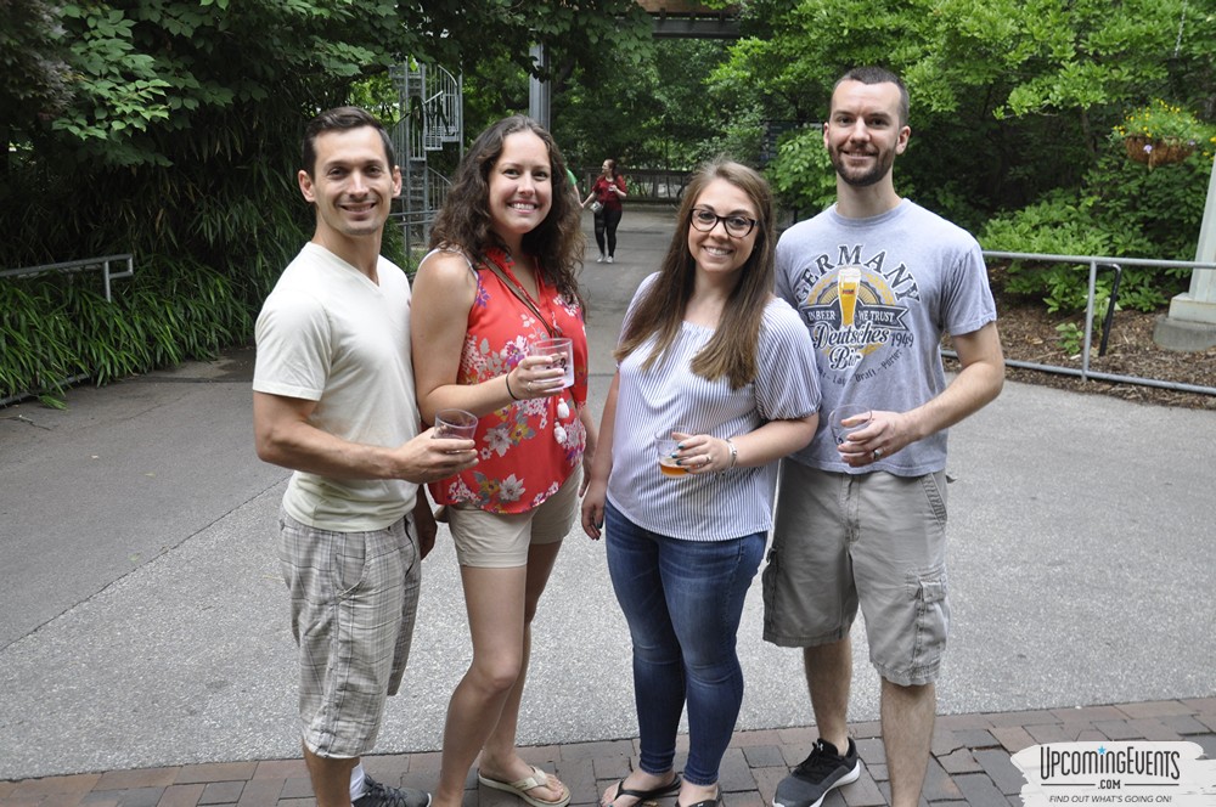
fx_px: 1063
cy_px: 404
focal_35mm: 32
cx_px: 608
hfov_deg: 59.6
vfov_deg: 41.6
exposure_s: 1/30
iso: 400
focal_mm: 21
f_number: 5.6
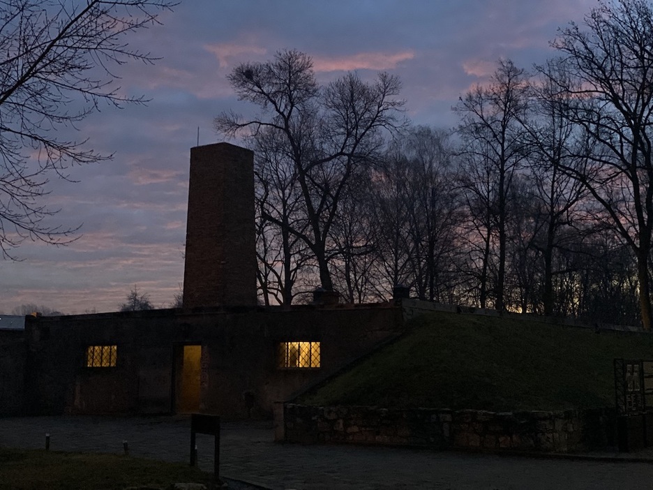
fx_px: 981
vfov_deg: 28.0
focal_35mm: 52
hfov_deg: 36.8
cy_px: 245
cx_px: 326
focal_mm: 6
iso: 1600
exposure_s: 1/15
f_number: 2
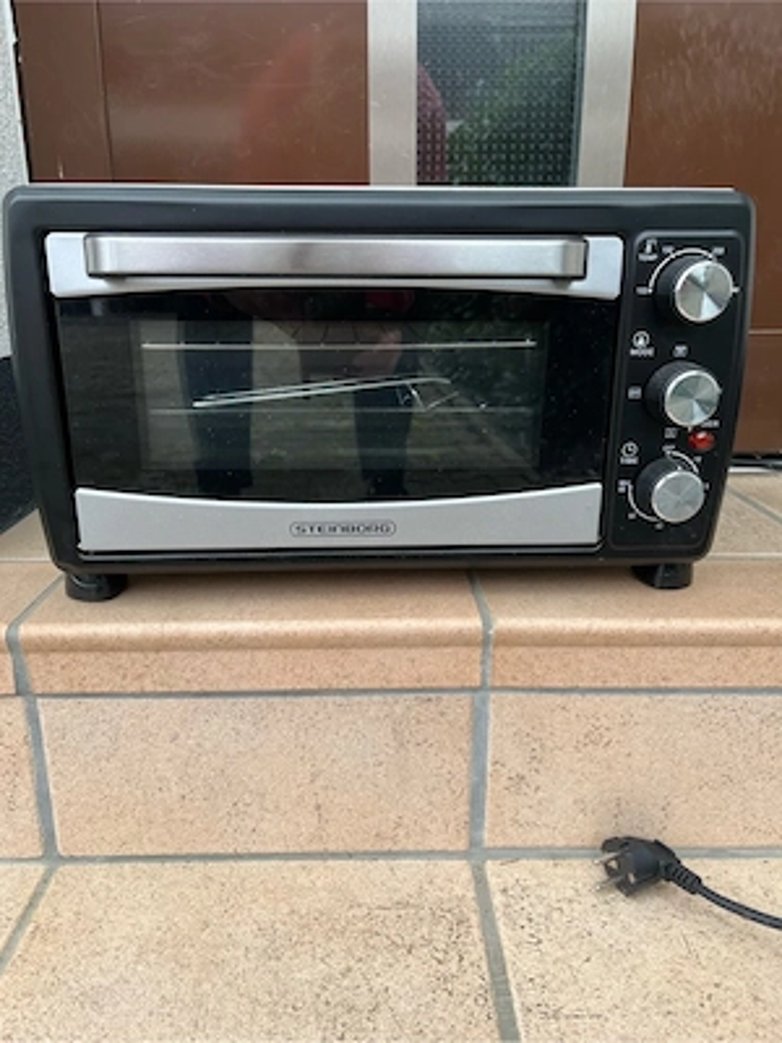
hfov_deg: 53.1
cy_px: 522
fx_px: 783
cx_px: 391
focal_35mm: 26
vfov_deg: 67.3
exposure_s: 1/154
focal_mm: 5.1
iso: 40
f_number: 1.6
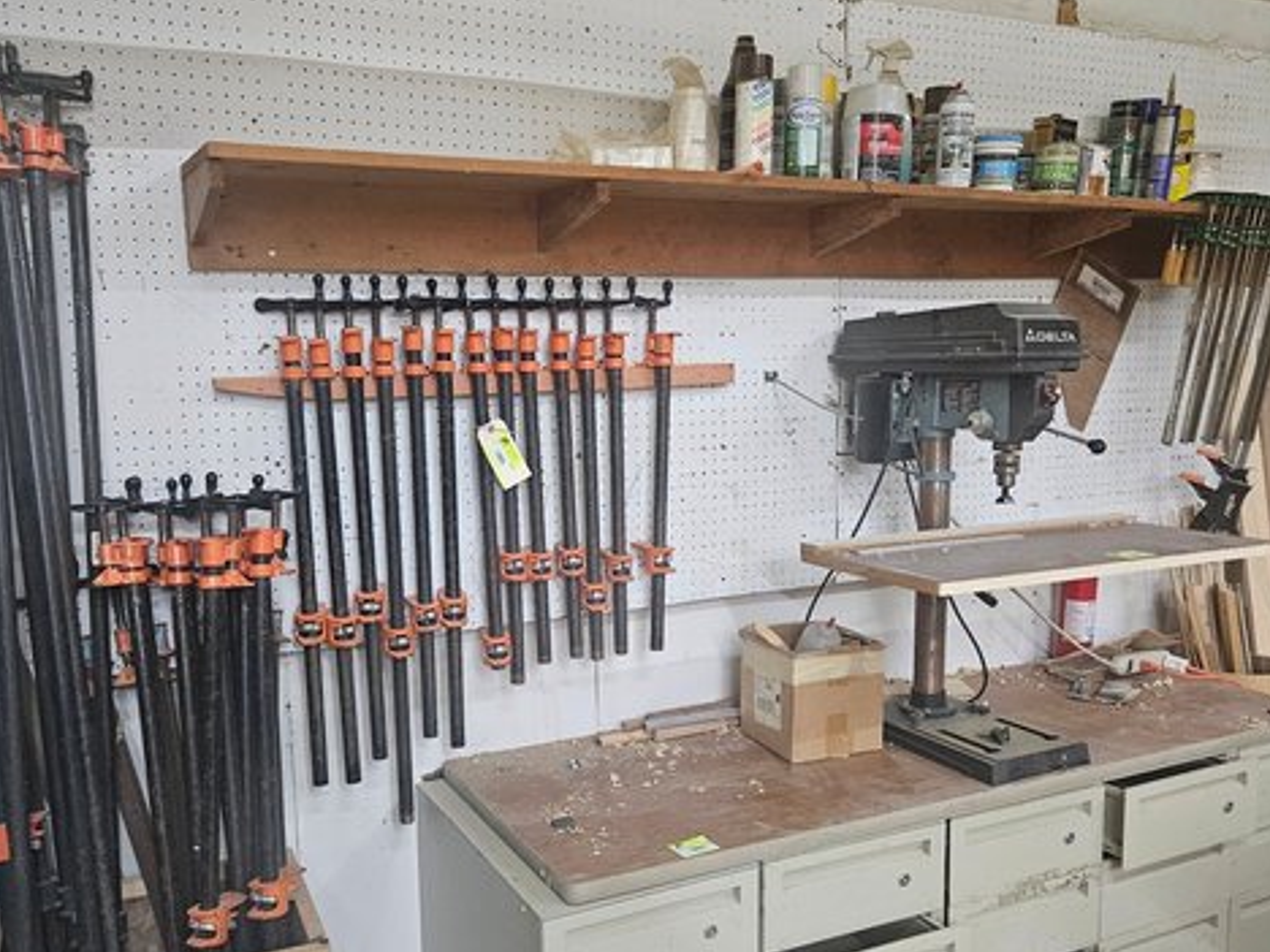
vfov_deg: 45.4
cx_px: 620
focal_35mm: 31
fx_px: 1137
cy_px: 533
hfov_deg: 58.3
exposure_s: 1/120
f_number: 1.8
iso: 1000
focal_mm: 5.4
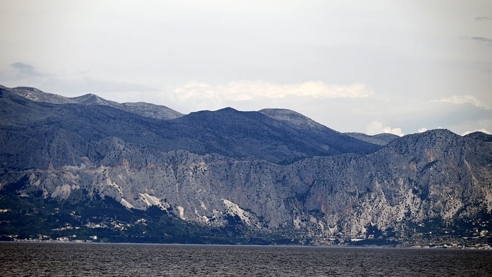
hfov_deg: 12.4
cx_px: 245
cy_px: 120
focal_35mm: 174
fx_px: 2270
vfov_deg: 7.0
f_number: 6.3
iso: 100
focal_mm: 165
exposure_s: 1/1250
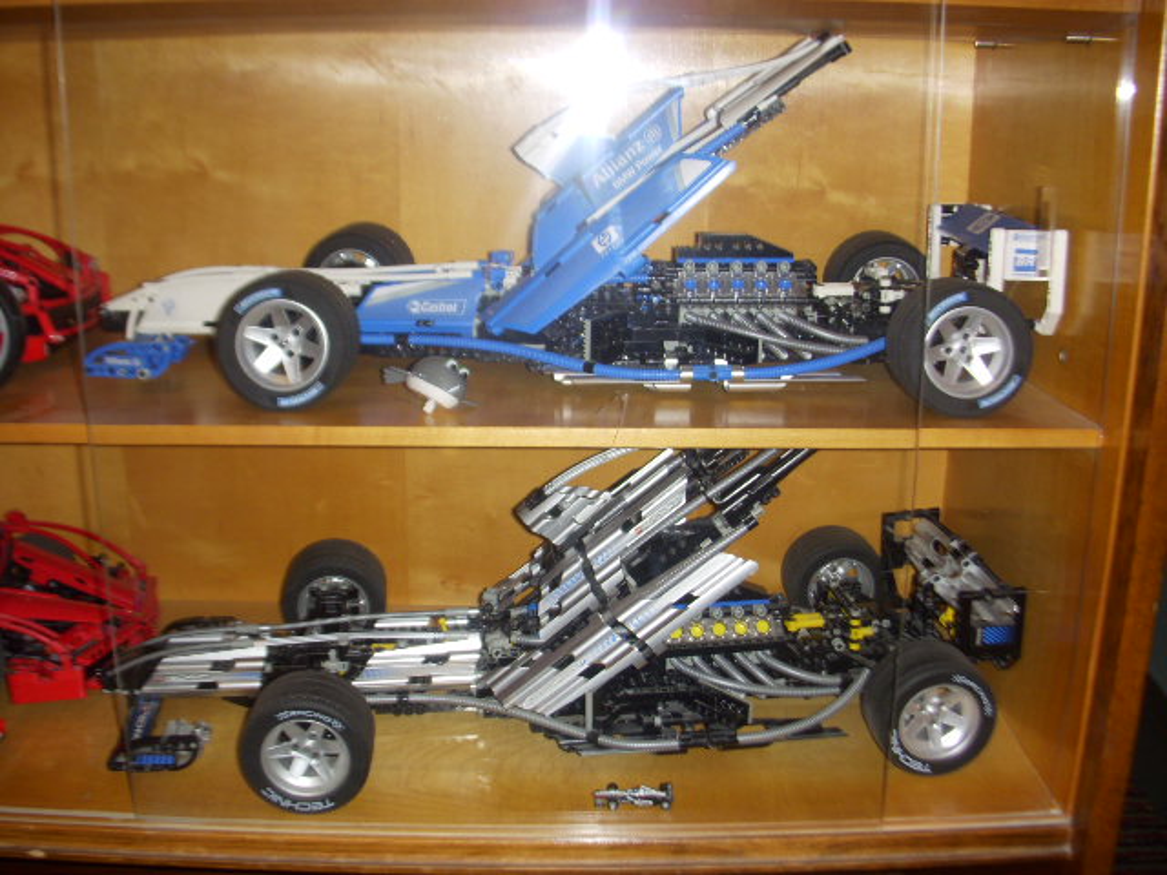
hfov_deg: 49.0
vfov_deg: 37.7
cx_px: 584
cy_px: 438
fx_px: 1281
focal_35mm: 38
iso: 100
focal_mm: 6.3
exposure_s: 1/30
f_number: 3.3
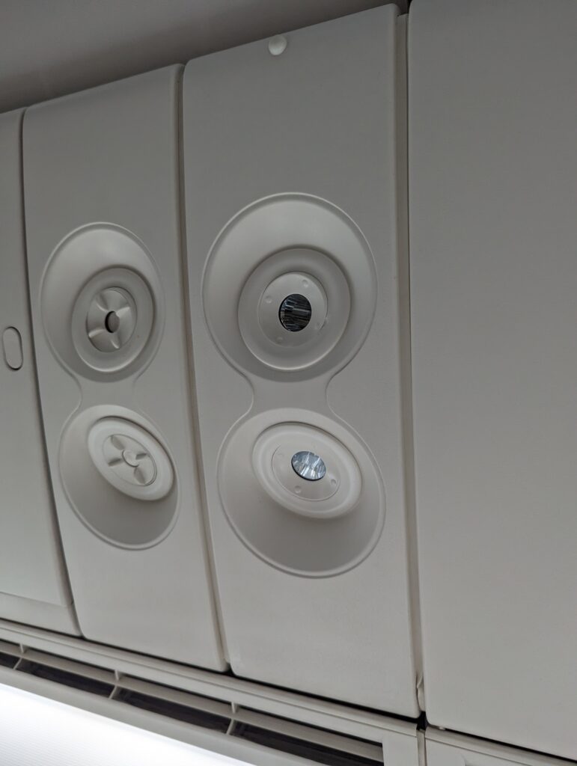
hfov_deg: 56.9
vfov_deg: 71.5
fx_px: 532
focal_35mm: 24
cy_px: 383
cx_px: 288
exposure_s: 1/166
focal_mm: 6.81
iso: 401
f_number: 1.85
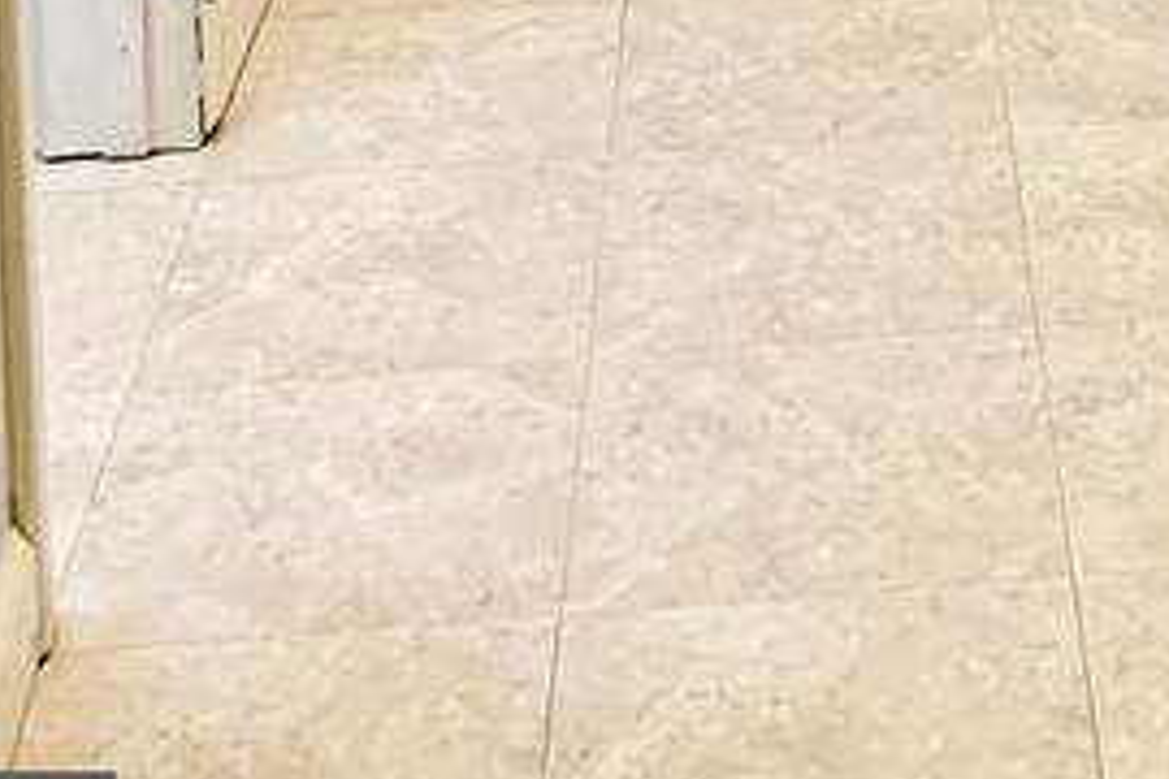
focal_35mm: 108
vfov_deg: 10.3
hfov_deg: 18.5
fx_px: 3507
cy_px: -1316
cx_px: 1108
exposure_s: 1/60
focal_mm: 4.25
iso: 160
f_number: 1.8
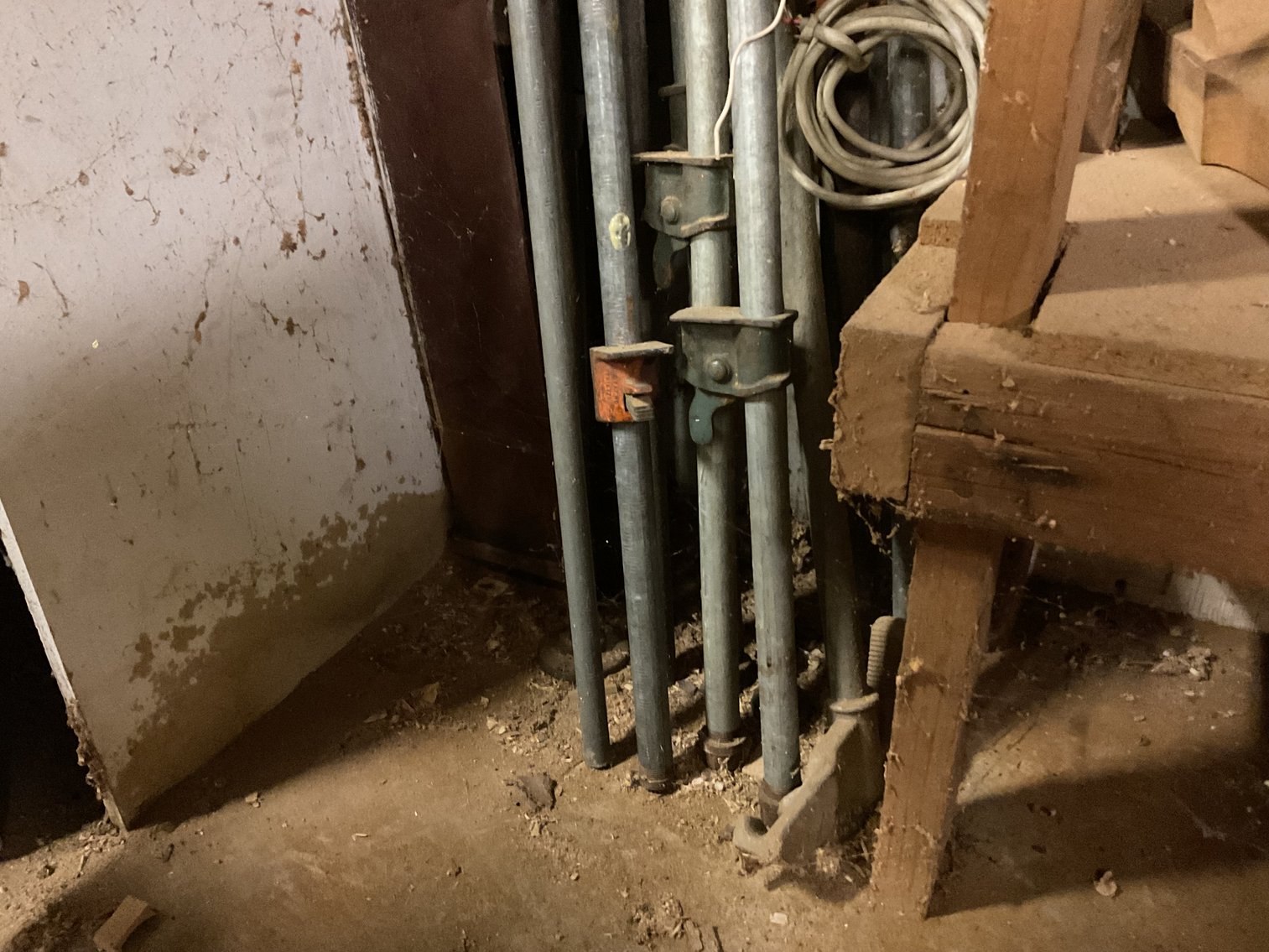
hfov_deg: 61.7
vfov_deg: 48.2
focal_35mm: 29
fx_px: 1063
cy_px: 476
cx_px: 634
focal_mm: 3
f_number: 1.8
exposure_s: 1/17
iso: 500
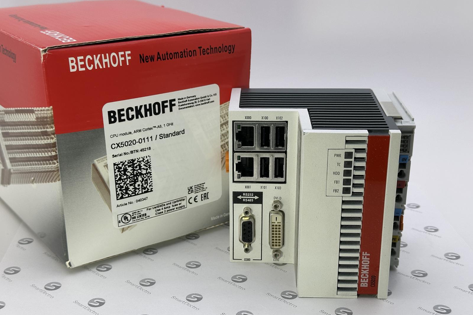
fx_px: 657
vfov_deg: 27.0
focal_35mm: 50
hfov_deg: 39.6
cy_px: 169
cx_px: 236
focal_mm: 6.86
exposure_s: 1/791
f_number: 1.78
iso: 64
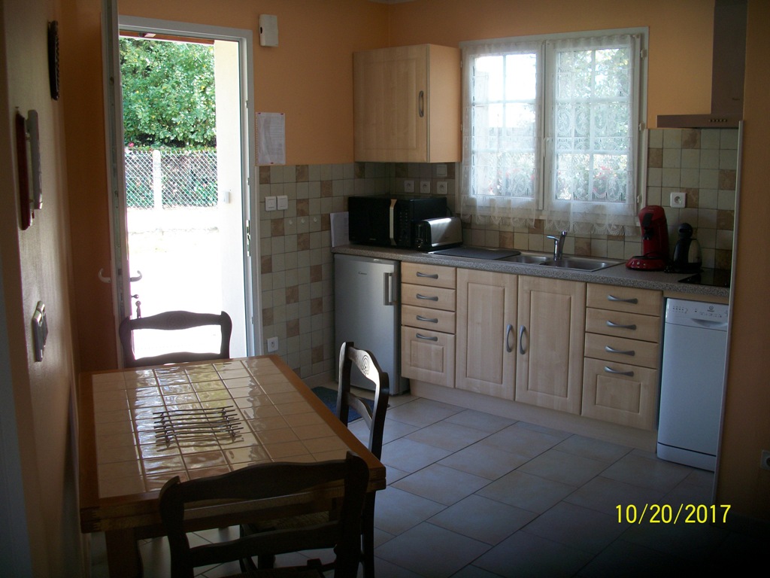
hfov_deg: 52.6
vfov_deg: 40.7
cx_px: 385
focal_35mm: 35
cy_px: 289
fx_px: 779
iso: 80
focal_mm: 6.3
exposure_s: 1/40
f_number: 3.1
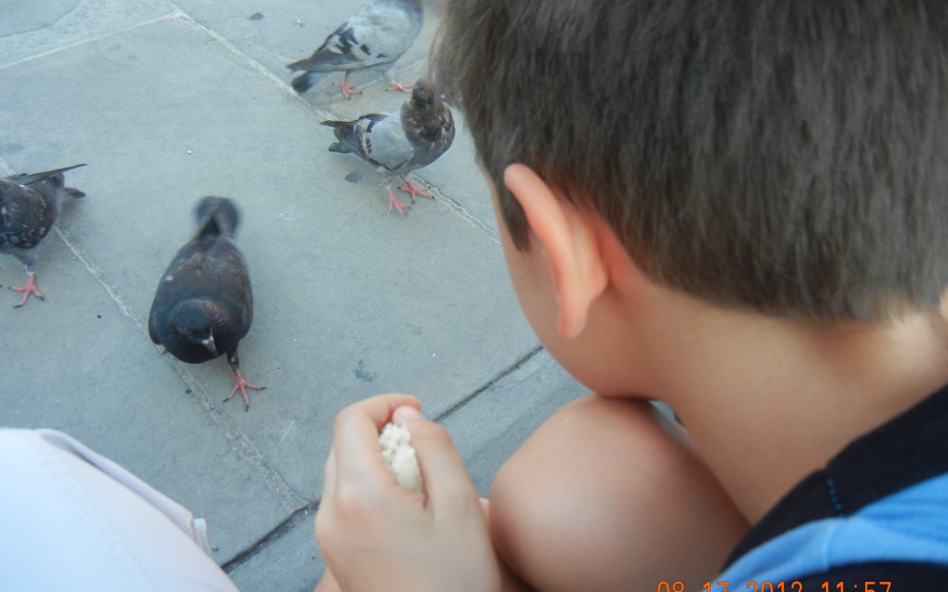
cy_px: 310
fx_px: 827
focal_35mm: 32
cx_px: 473
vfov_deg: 39.4
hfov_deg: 59.7
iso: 160
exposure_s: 1/88.1
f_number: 3.5
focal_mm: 5.4
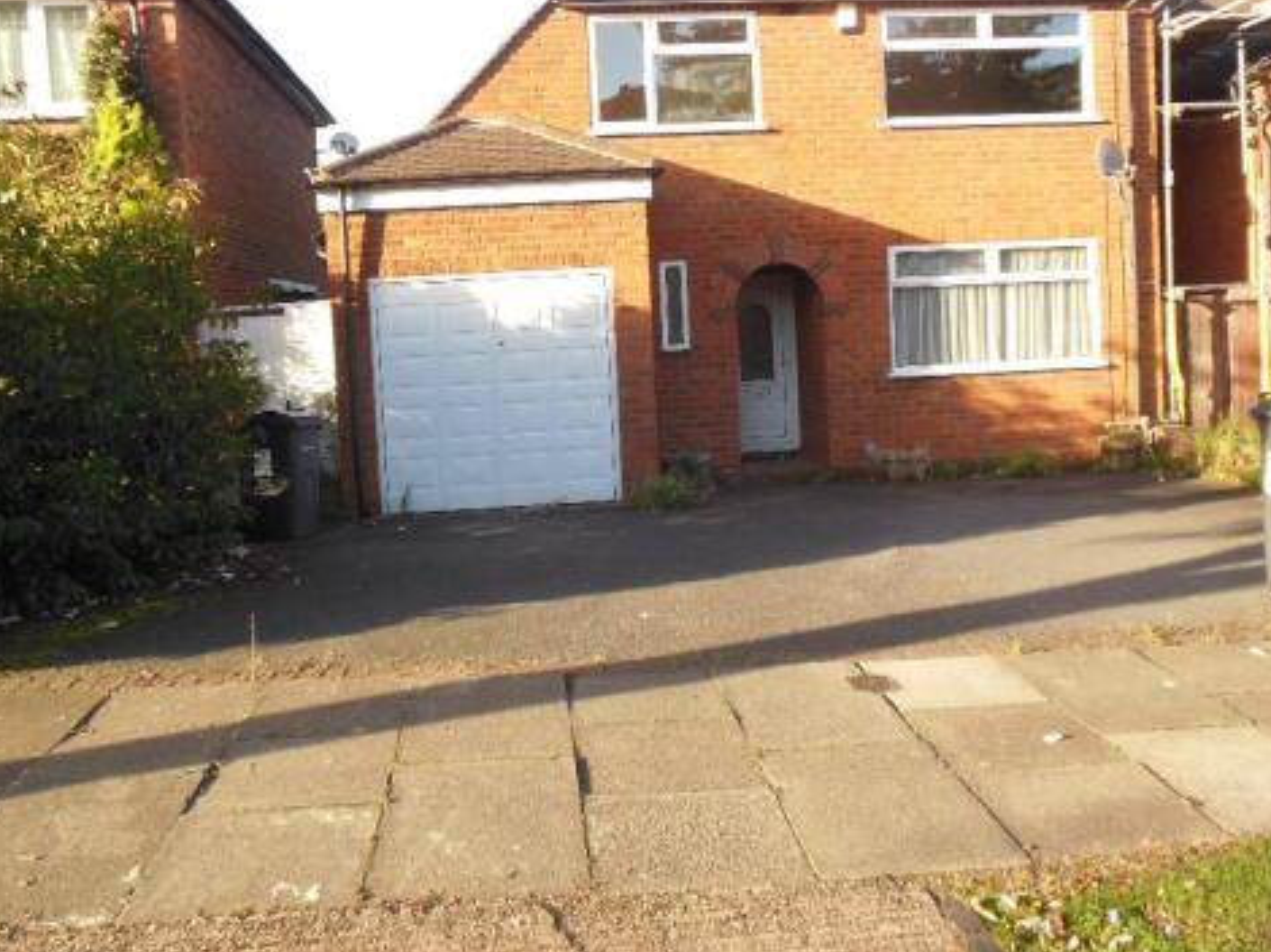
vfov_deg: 45.2
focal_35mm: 31
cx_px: 642
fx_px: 1138
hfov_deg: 58.4
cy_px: 380
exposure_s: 1/250
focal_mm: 4.5
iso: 125
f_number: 3.2
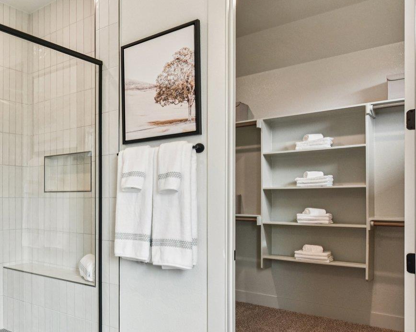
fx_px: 382
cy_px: 209
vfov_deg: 46.7
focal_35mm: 31
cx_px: -8
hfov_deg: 46.8
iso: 800
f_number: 8
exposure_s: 1/60
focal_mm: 14
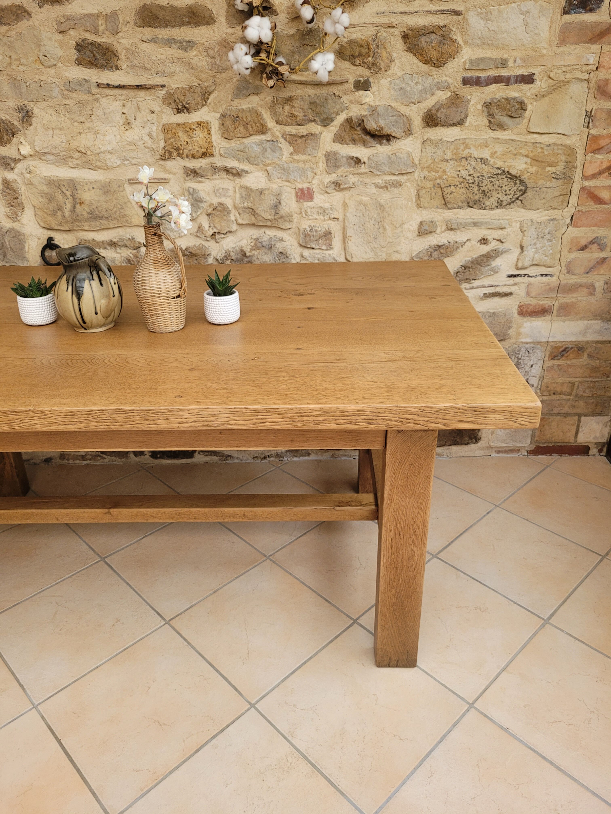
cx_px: 306
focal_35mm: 26
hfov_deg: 53.1
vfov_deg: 67.3
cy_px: 407
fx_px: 612
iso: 200
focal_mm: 5.4
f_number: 1.8
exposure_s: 1/100
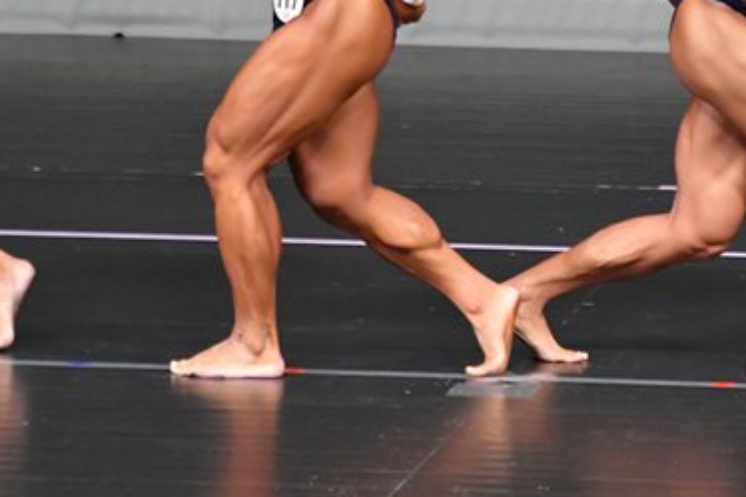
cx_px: 681
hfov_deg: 2.9
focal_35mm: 714
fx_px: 14788
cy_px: 16
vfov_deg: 1.9
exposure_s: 1/400
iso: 5000
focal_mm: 230
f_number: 5.6
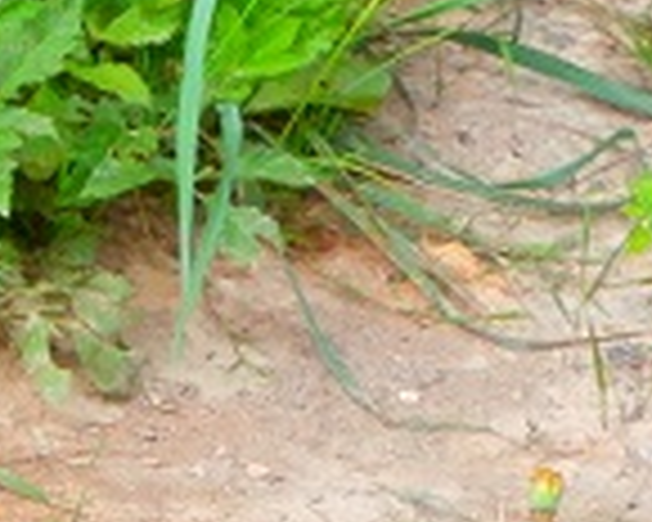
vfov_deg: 4.2
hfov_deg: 5.1
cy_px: 27
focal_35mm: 370
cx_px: -571
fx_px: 7140
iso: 100
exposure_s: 1/100
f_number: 5
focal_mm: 15.16
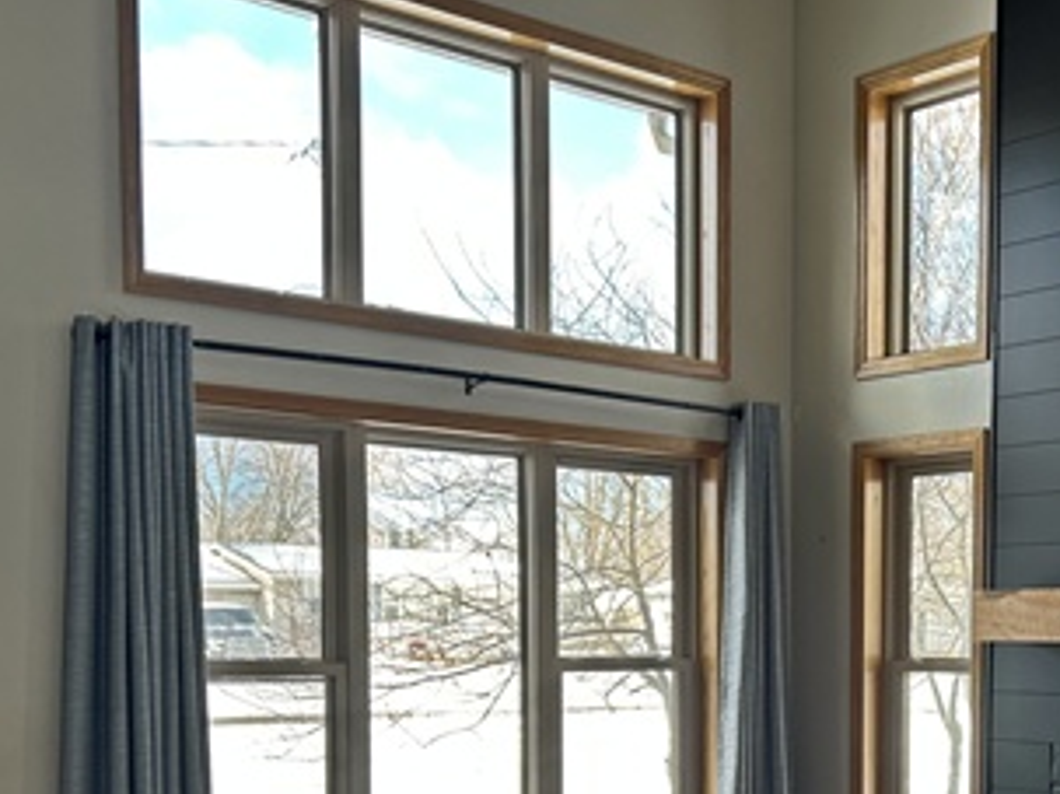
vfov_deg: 25.7
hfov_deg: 34.3
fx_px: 1684
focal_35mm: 55
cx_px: 773
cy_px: 724
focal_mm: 5.7
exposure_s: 1/121
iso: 32
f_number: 1.5
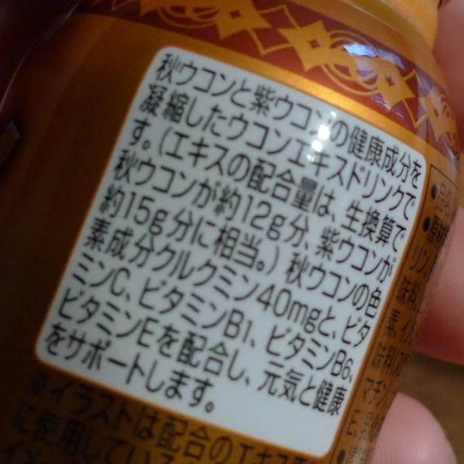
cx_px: 304
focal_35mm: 68
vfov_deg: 25.4
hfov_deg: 25.2
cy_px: 232
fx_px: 1031
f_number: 2.8
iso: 320
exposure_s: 1/40
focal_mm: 6.8
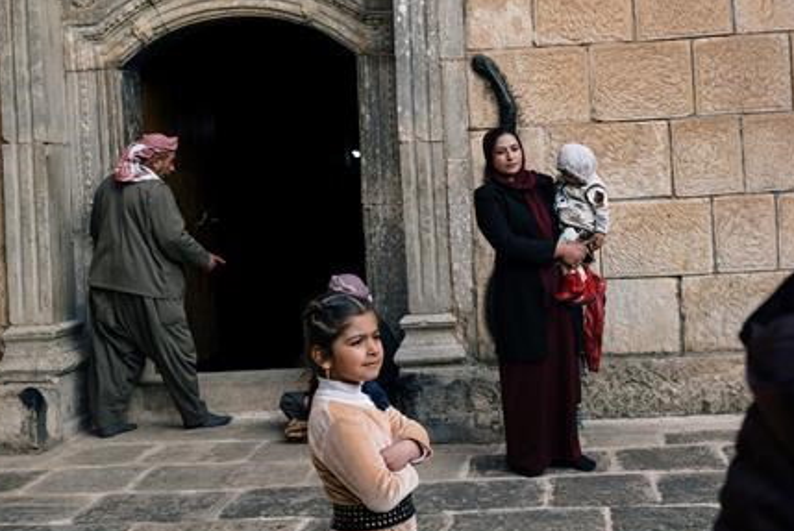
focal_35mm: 53
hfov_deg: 37.2
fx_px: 1170
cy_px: 220
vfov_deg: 25.5
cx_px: 516
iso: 320
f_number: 6.3
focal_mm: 35
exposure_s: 1/400
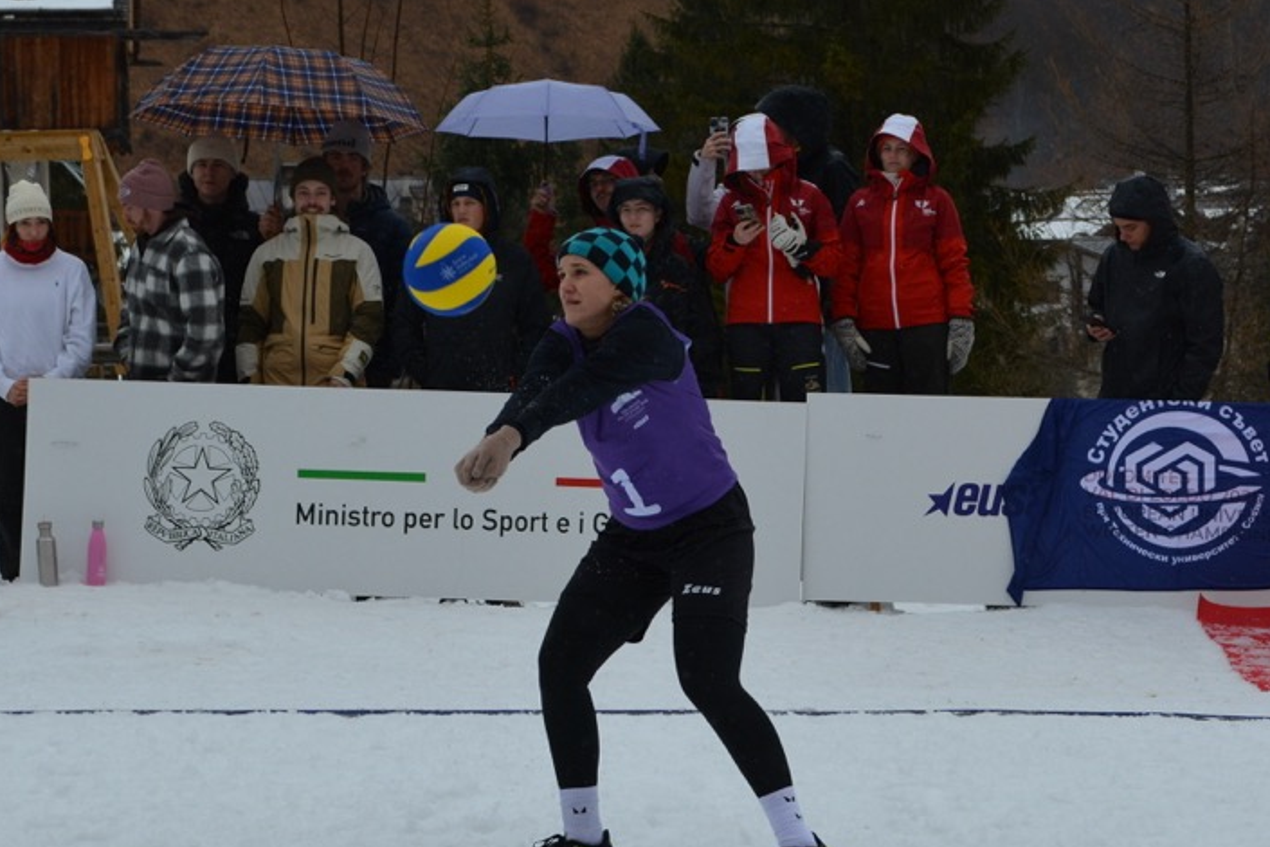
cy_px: 388
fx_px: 3845
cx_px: 712
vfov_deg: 12.6
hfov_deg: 18.7
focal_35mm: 109
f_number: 4.5
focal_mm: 40
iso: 400
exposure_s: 1/1250
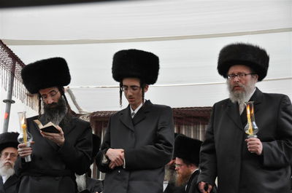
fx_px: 753
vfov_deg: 14.6
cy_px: 96
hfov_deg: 22.0
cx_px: 146
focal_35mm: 93
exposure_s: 1/40
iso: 800
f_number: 4.8
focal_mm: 62
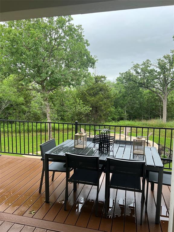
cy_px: 116
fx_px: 174
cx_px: 87
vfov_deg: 67.3
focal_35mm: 26
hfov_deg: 53.1
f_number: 1.5
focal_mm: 5.7
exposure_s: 1/152
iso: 50
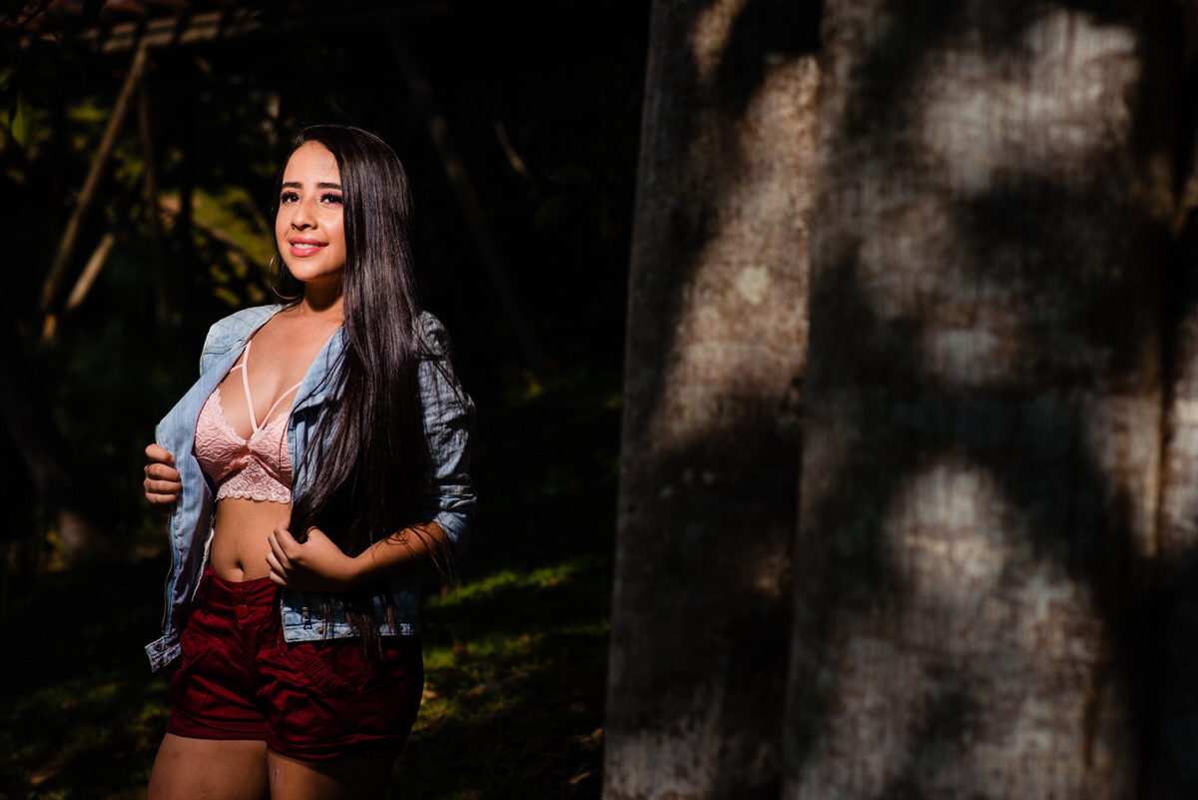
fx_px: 2829
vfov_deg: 16.1
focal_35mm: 85
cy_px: 400
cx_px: 599
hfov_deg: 23.9
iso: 100
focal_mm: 85
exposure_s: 1/1250
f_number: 5
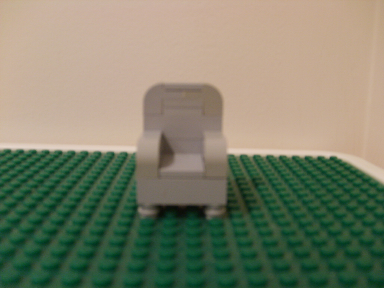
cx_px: 192
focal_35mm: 35
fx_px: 388
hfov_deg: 52.6
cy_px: 144
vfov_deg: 40.7
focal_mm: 5.8
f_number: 2.8
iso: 139
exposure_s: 1/2
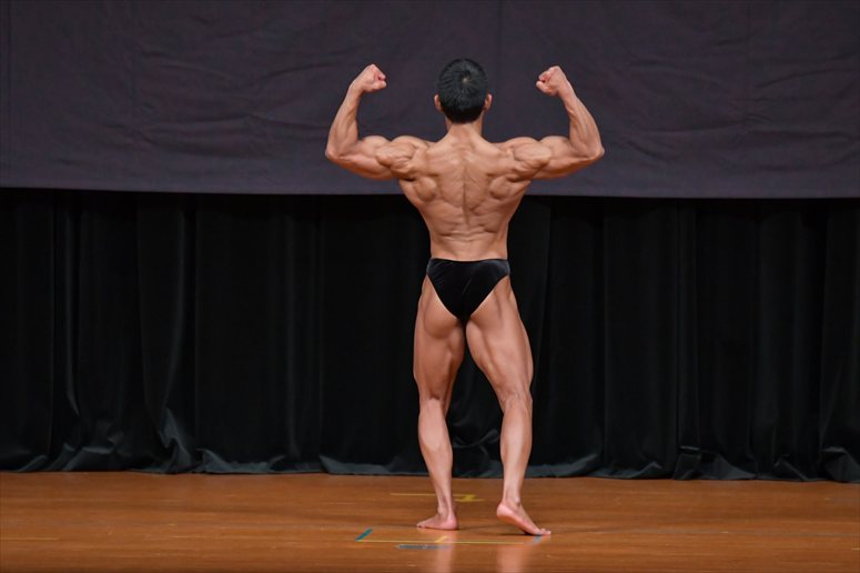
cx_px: 430
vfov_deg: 4.8
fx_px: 6805
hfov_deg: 7.2
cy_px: 286
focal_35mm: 285
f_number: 5.6
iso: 4000
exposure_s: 1/400
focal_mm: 190
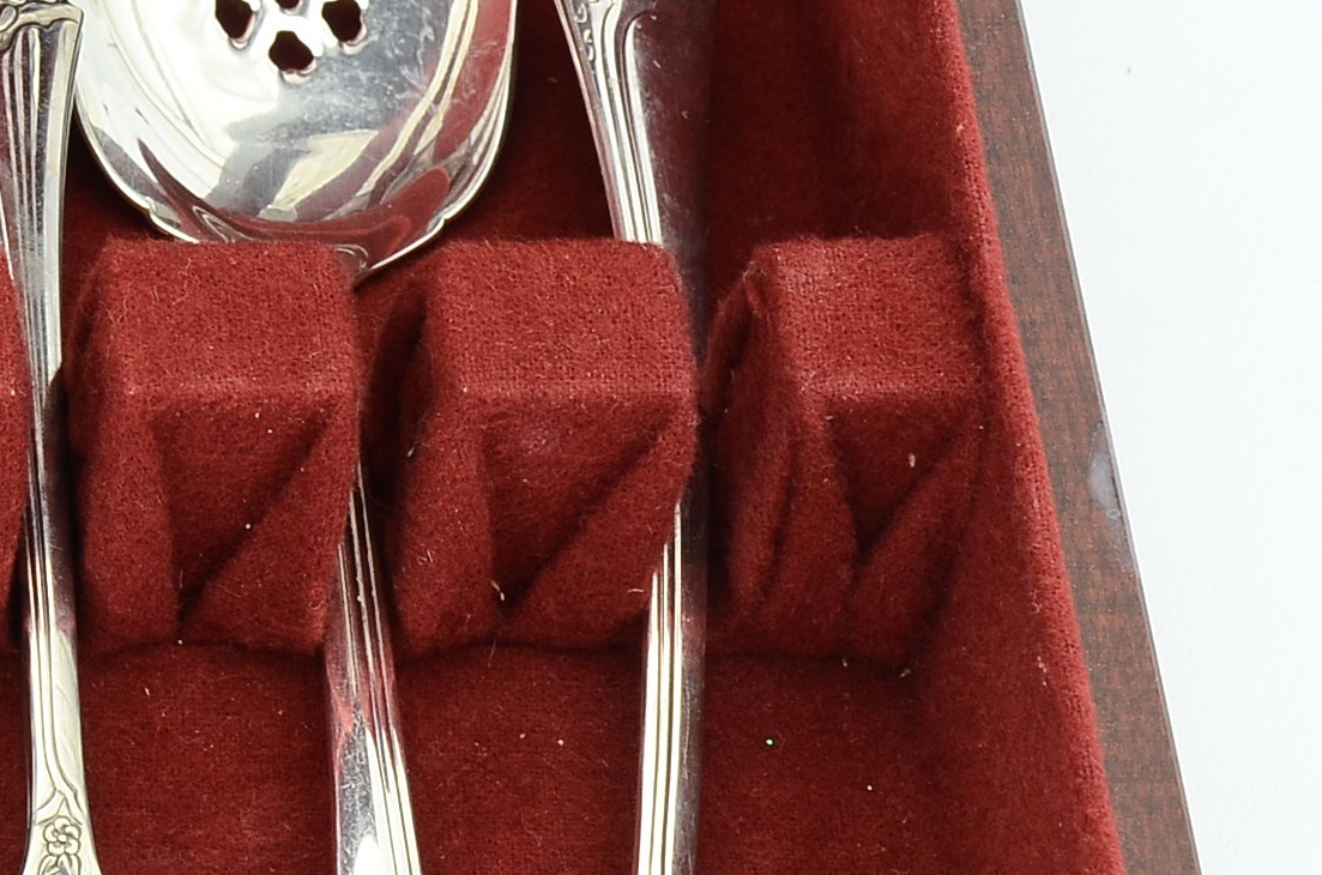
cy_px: 388
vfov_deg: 7.5
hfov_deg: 10.9
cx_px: -810
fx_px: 6631
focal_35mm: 181
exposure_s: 1/80
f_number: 9
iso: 250
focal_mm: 36
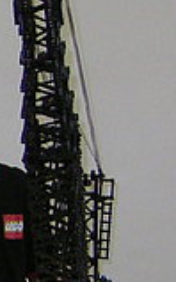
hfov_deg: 6.7
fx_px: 1331
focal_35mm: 173
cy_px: 179
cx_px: -393
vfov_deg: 12.1
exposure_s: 1/30
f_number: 2.8
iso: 100
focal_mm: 5.6
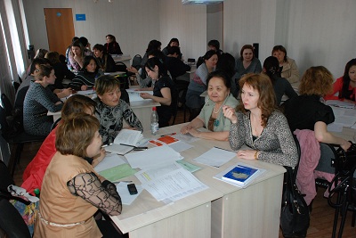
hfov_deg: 57.2
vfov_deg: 40.0
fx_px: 326
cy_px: 119
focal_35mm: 33
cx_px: 178
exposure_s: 1/60
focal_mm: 22
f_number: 4.8
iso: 800
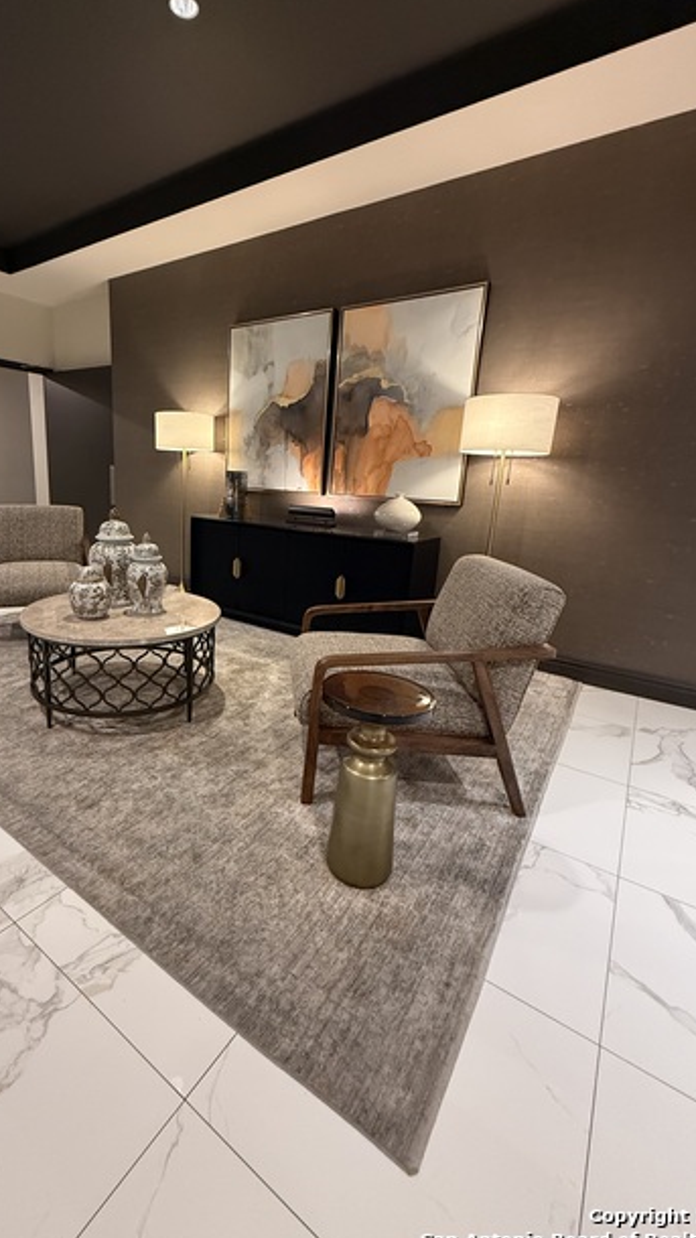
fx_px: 525
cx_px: 264
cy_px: 603
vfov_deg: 99.4
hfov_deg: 66.1
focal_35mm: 16
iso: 640
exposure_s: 1/60
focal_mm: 2.22
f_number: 2.2
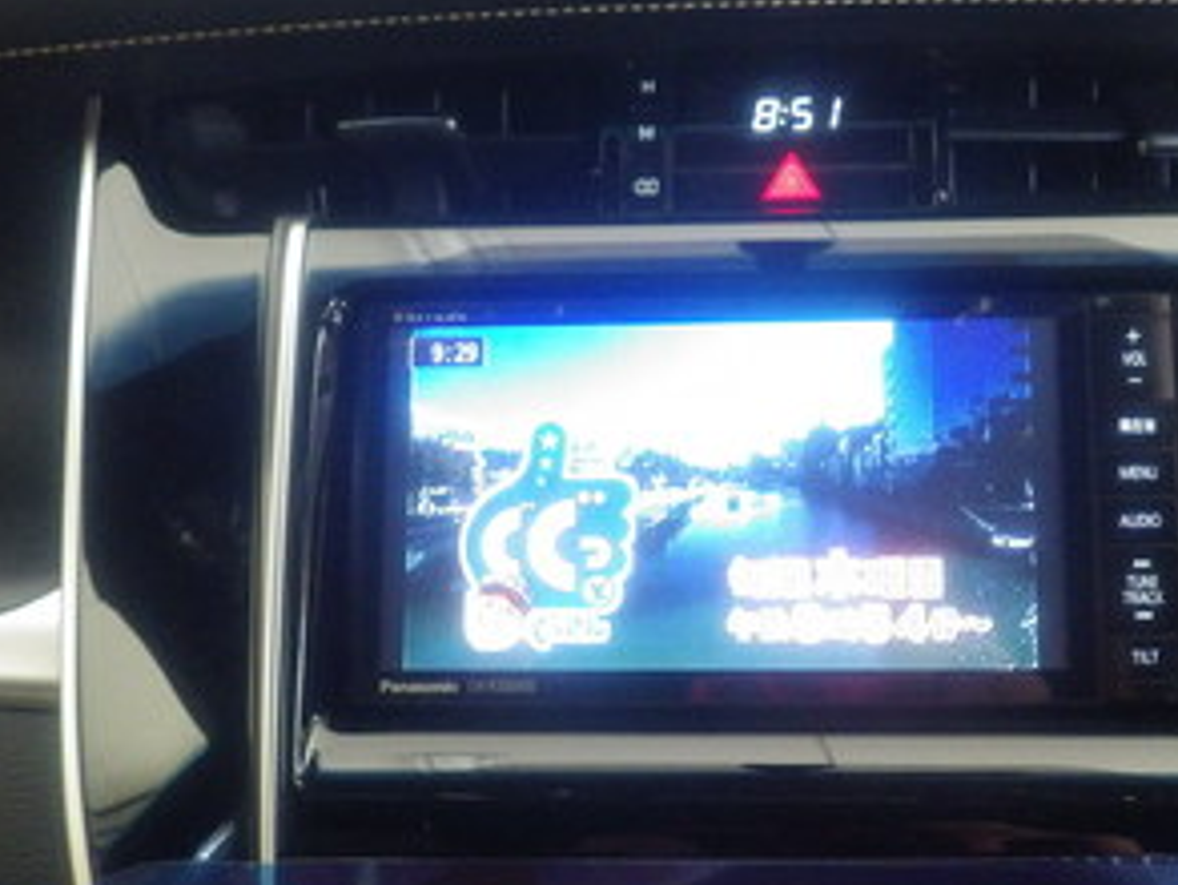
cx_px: 696
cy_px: 531
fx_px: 1464
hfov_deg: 43.7
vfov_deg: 33.5
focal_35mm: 43
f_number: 3.5
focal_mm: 5
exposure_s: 1/45
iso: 1000
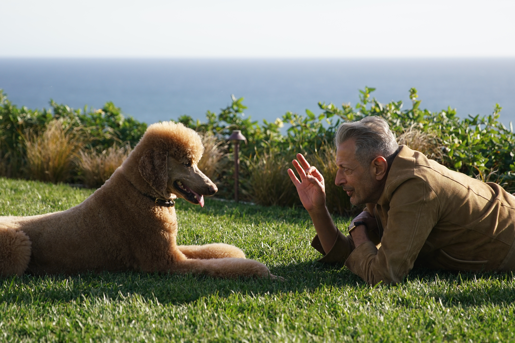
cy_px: 172
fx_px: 1502
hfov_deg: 19.5
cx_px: 258
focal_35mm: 105
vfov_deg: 13.0
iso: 320
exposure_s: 1/2500
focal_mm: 70
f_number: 2.8
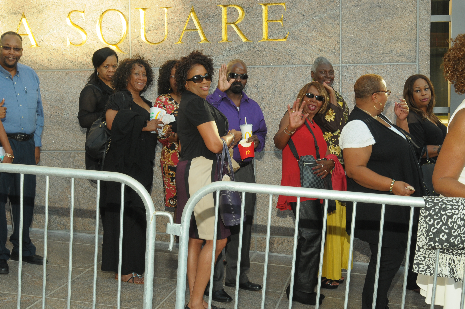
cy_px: 154
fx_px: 677
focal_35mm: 52
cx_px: 232
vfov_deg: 25.7
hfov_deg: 37.9
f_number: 11
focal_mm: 35
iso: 400
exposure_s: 1/80
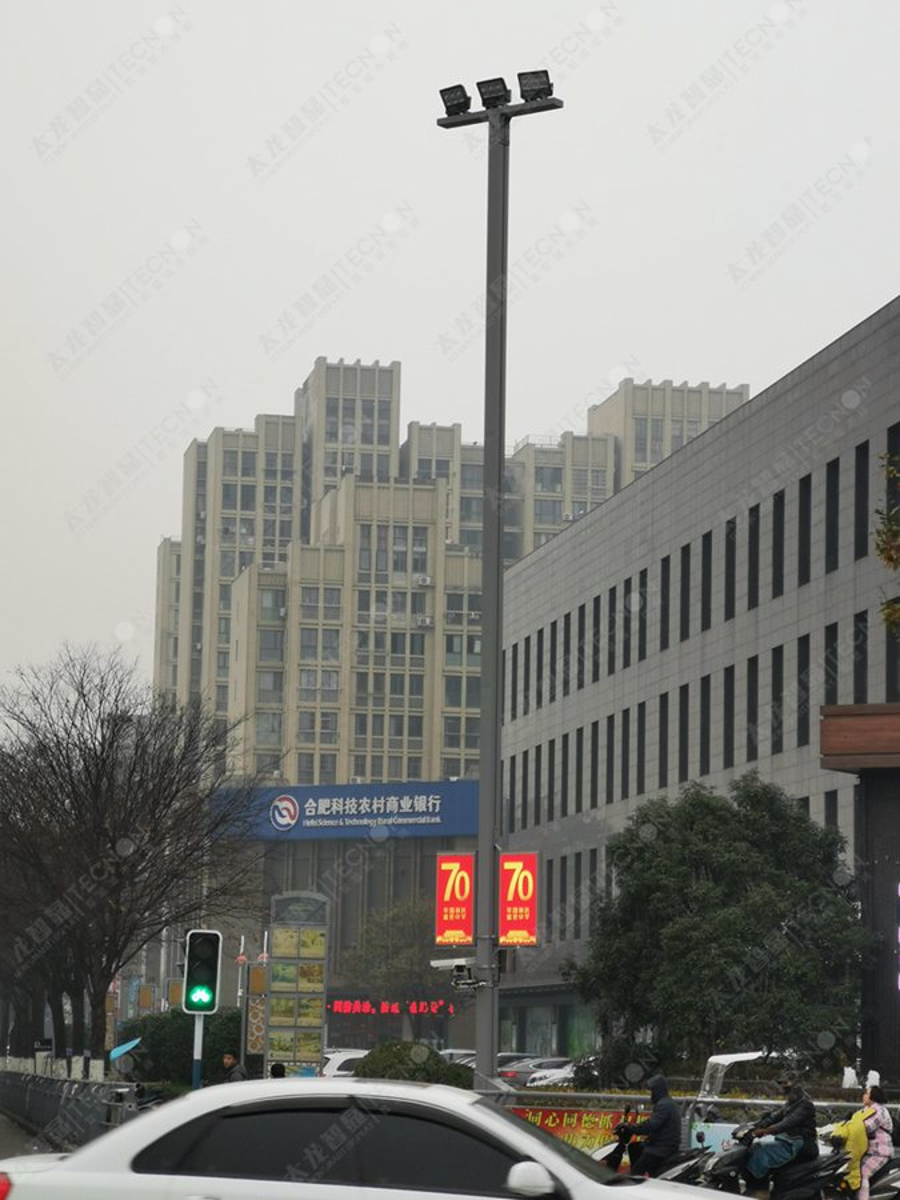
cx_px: 450
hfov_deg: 14.9
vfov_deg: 19.8
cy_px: 600
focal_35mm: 99
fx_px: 3432
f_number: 2.4
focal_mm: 7.48
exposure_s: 1/176
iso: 50
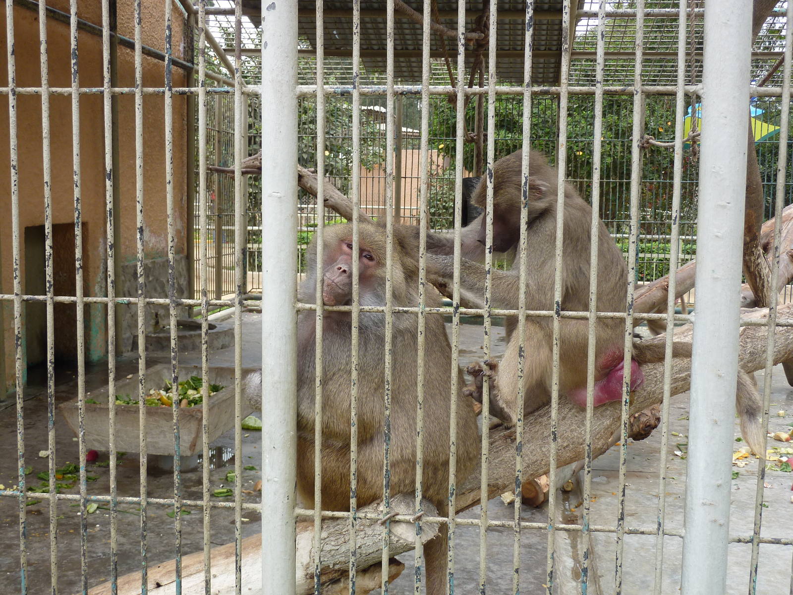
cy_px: 298
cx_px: 396
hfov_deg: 44.8
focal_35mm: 42
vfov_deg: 34.3
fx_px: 962
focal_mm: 6.9
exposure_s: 1/100
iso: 80
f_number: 3.7
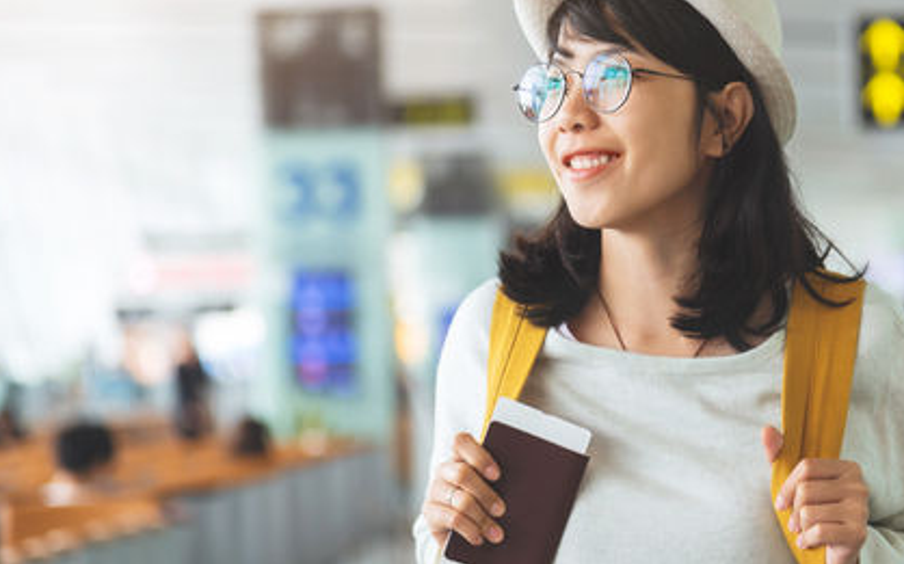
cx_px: 670
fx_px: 5222
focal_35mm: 212
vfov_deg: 6.2
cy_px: 258
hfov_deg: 9.9
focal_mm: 120
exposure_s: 1/100
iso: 320
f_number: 4
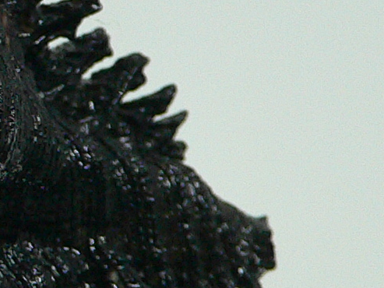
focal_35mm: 143
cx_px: -179
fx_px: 1587
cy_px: 165
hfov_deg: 13.1
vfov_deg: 10.4
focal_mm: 4.6
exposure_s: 1/60
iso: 200
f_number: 2.8
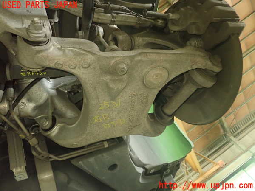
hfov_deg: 60.0
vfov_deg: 46.8
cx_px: 128
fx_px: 221
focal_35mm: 30
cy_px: 96
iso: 1000
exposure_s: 1/30
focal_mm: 5.5
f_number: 2.3
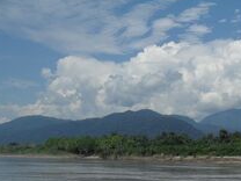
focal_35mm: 73
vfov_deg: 20.2
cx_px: 225
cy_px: 90
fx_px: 508
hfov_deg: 25.7
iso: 80
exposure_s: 1/500
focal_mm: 6.3
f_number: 8.3
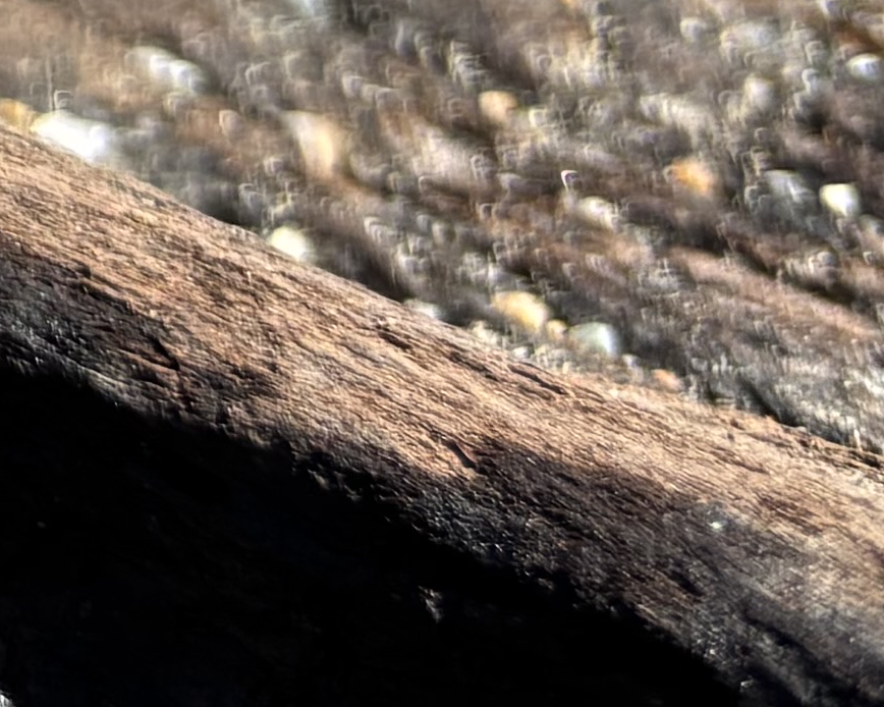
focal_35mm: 167
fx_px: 4368
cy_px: -1152
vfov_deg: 8.3
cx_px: -1528
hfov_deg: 9.6
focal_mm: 5.96
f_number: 1.6
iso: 50
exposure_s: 1/903
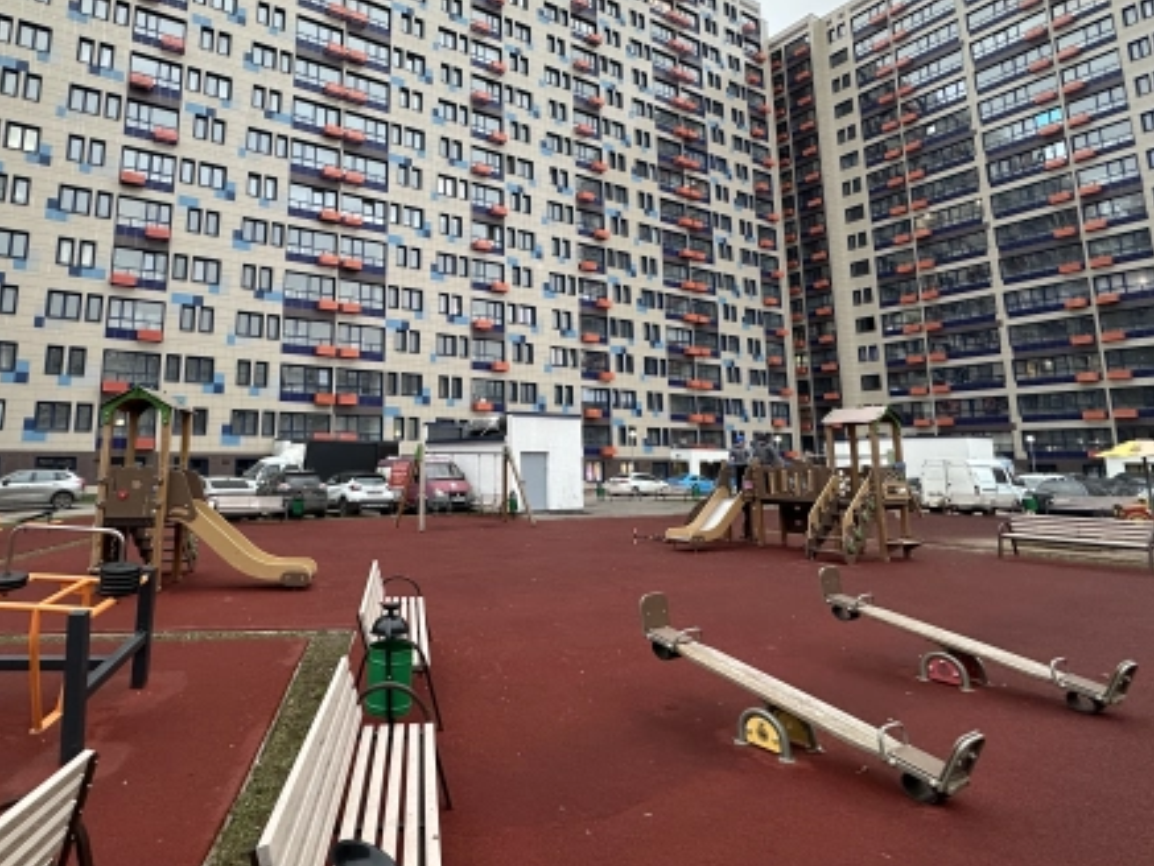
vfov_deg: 65.5
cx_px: 441
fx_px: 667
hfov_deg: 80.4
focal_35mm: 20
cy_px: 356
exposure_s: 1/99
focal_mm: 2.22
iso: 200
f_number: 2.2
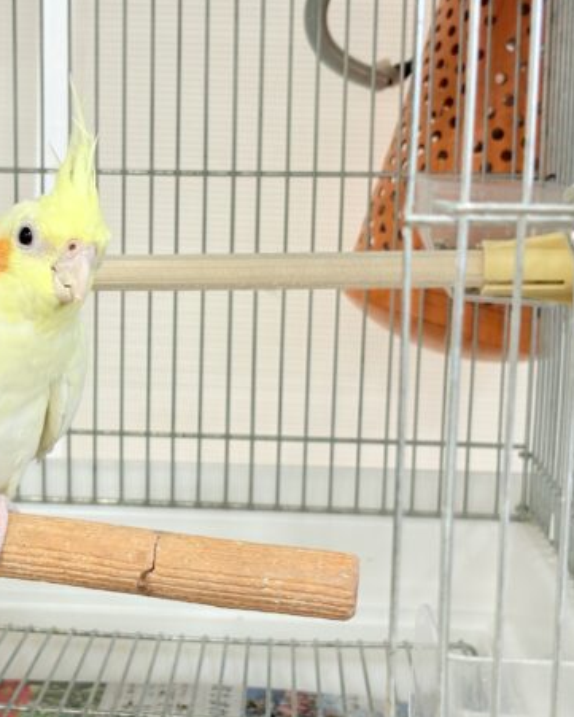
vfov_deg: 26.4
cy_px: 374
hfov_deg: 21.1
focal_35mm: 72
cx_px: 135
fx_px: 1528
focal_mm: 5.96
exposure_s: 1/50
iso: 80
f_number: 1.6
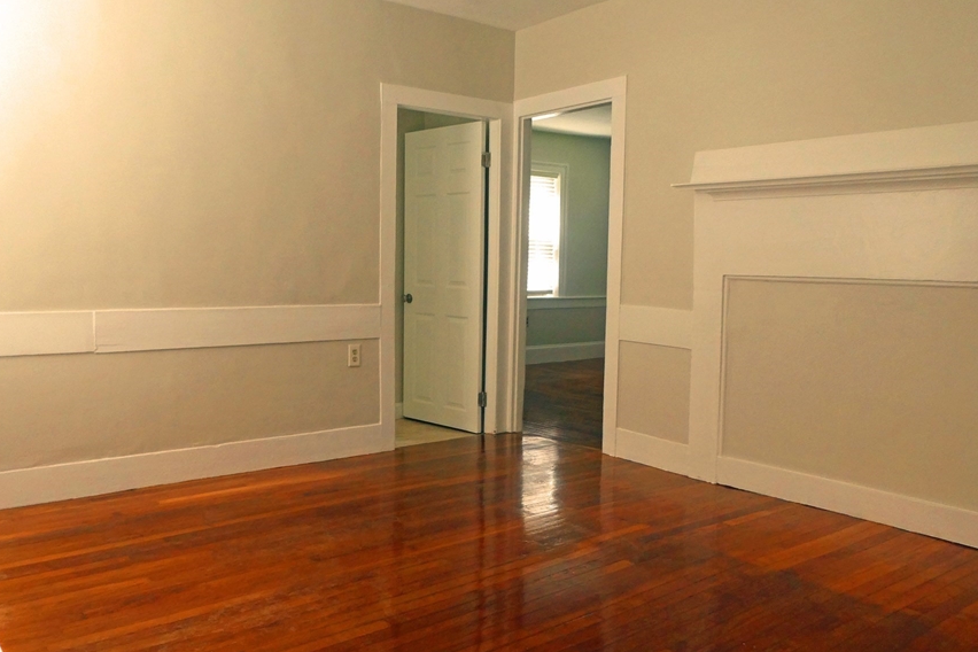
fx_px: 815
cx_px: 465
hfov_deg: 61.9
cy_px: 344
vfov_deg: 43.6
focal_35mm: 30
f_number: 3.3
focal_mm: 4.3
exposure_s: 1/60
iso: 200
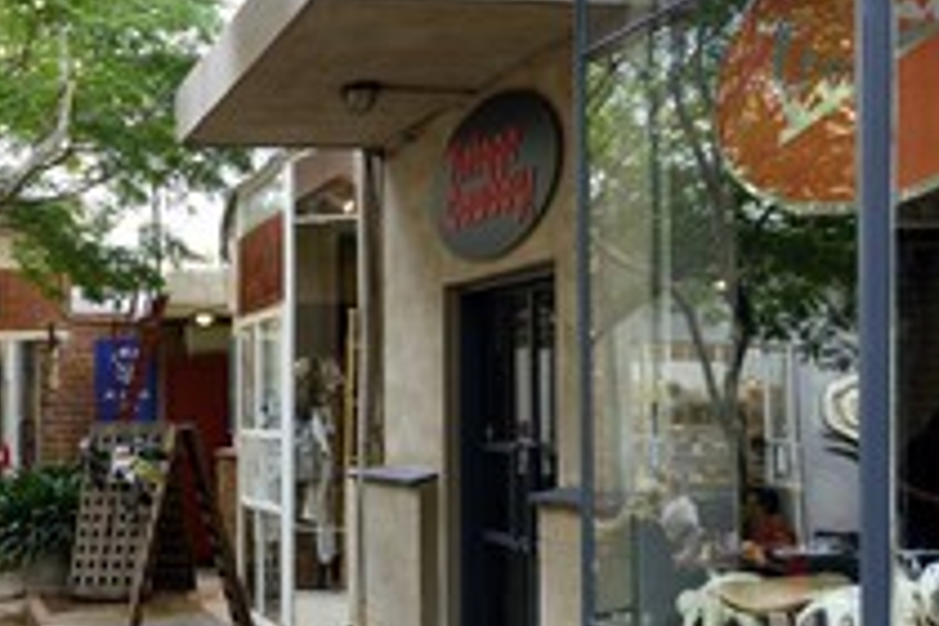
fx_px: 1774
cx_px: 326
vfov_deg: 20.0
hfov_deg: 29.5
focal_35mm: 68
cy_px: 398
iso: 800
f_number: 4.5
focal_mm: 34
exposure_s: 1/80
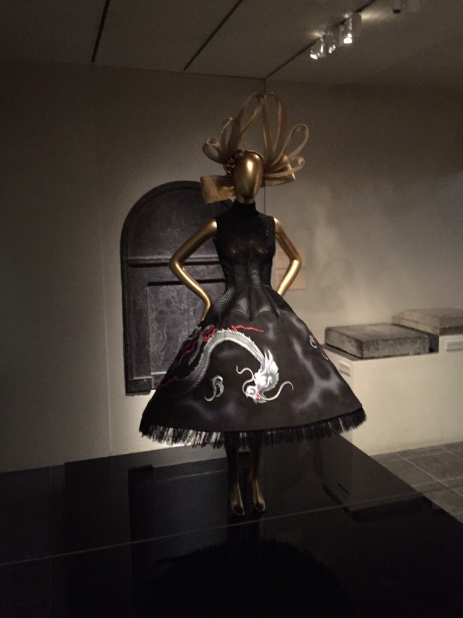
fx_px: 517
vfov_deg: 61.7
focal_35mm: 29
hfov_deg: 48.2
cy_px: 309
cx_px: 232
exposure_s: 1/15
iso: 1000
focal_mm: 4.15
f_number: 2.2
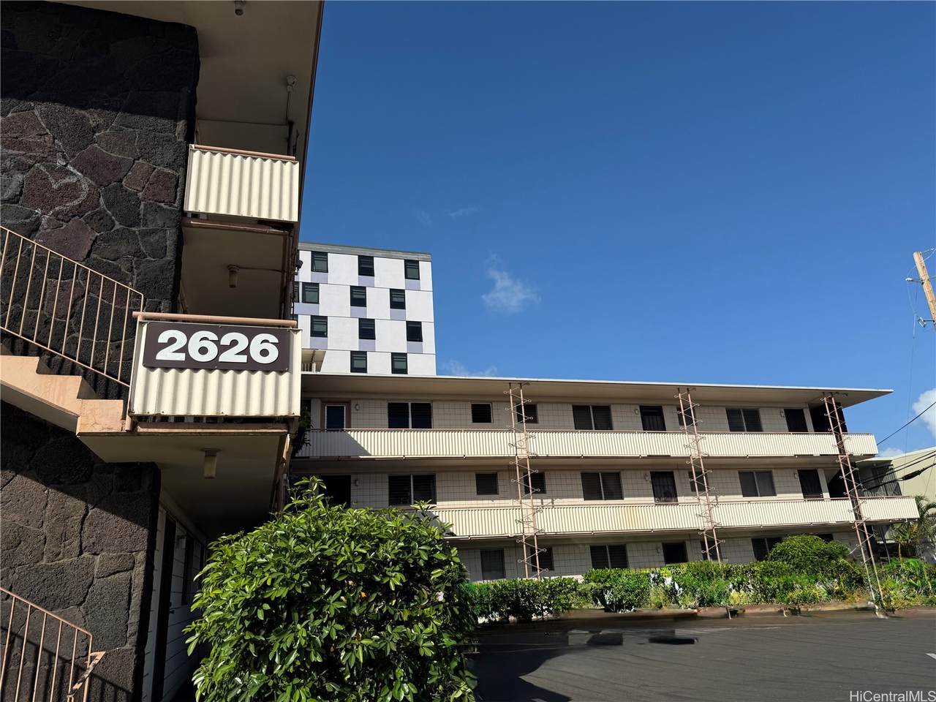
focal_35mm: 24
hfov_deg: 71.6
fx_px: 649
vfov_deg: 56.8
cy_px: 351
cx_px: 468
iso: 80
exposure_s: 1/5714
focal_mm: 6.76
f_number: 1.78
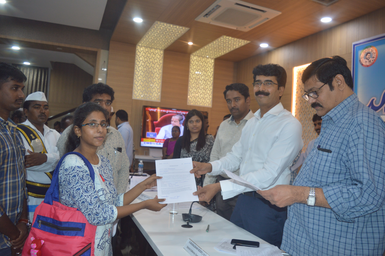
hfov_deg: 67.4
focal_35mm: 27
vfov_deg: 47.8
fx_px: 288
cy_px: 128
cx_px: 192
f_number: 3.5
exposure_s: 1/100
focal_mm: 18
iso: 400
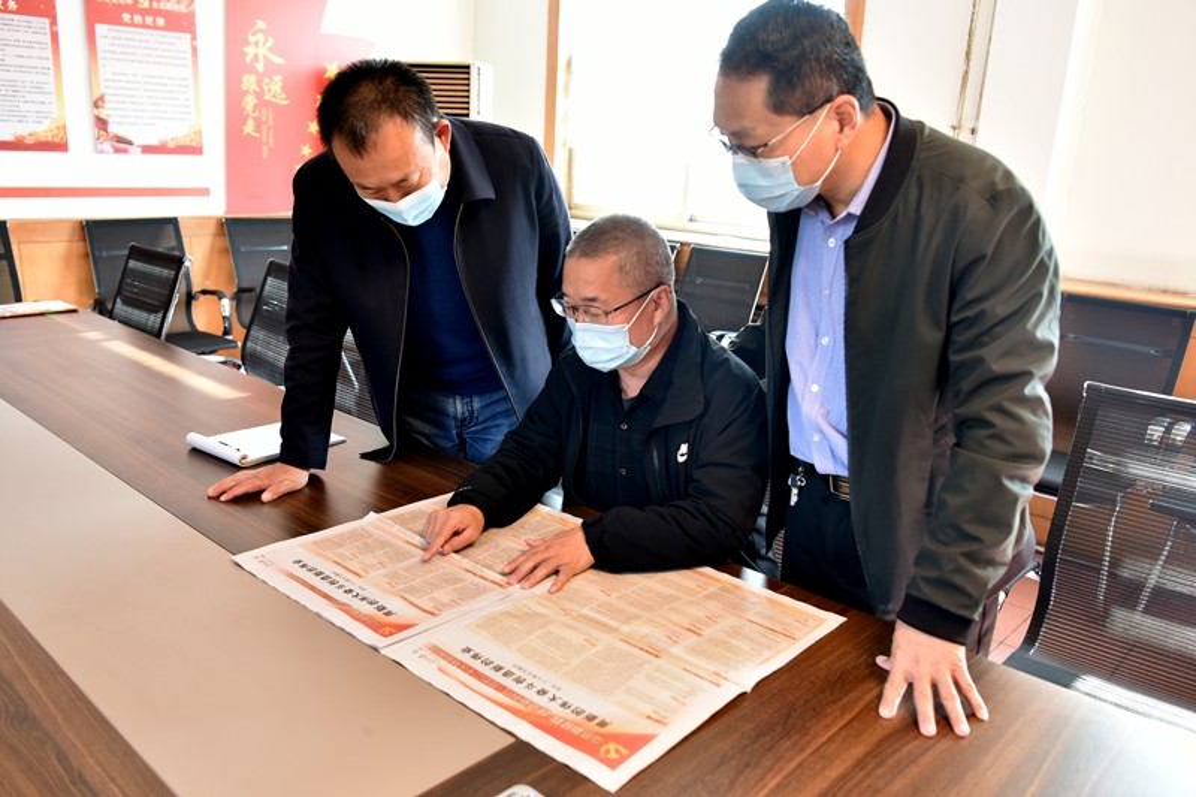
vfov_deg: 49.5
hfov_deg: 69.4
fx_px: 864
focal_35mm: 26
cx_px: 598
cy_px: 398
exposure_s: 1/60
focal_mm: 26
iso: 640
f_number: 4
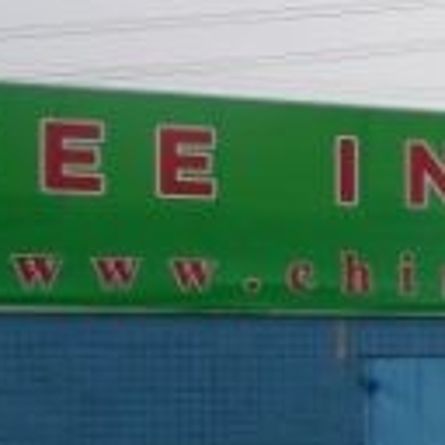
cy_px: 349
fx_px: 2371
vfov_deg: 10.7
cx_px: 1370
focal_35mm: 163
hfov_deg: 8.7
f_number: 10
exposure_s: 1/160
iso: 100
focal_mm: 16
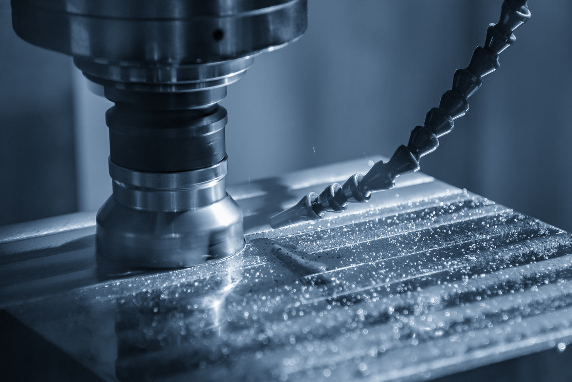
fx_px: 1907
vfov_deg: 11.4
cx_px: 286
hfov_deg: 17.1
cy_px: 191
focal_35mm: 120
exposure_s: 1/125
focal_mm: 120
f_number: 4
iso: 3200
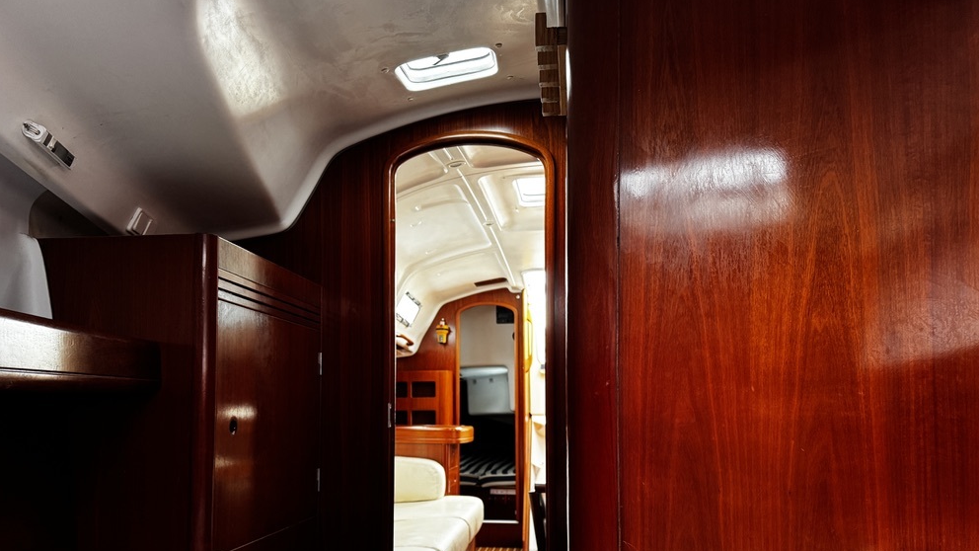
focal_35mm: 27
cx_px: 481
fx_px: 701
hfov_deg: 69.9
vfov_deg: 42.2
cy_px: 374
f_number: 1.78
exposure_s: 1/60
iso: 400
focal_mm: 6.76
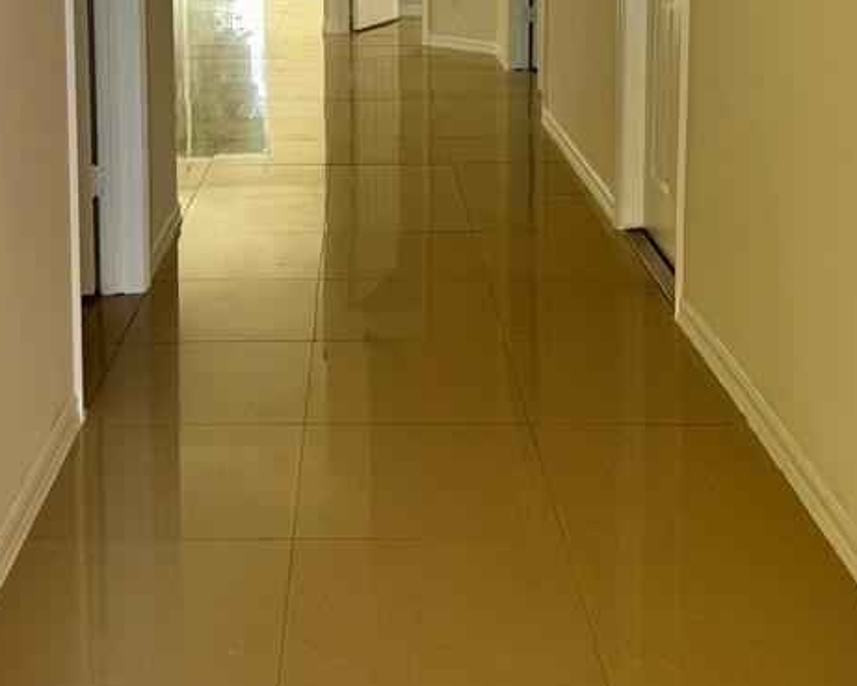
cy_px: 0
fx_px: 1319
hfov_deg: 35.9
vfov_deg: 27.5
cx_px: 363
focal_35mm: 52
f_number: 1.78
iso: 64
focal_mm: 6.76
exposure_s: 1/217
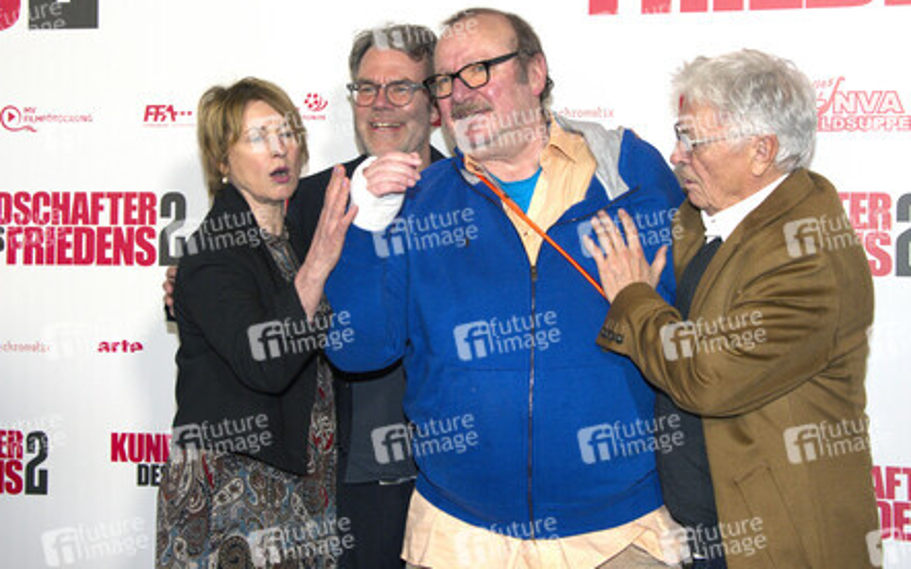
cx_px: 452
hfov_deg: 38.9
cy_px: 284
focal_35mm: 52
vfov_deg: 24.9
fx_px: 1291
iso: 1600
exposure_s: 1/125
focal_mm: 50
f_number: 6.3
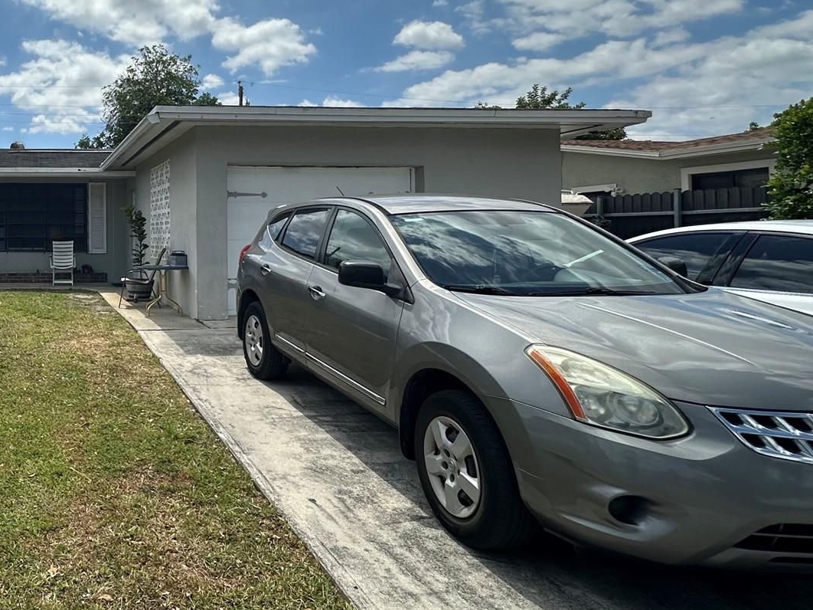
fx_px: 634
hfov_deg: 55.6
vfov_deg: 50.6
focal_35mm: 27
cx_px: 65
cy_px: 214
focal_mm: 2.22
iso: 50
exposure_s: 1/2959
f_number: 2.2
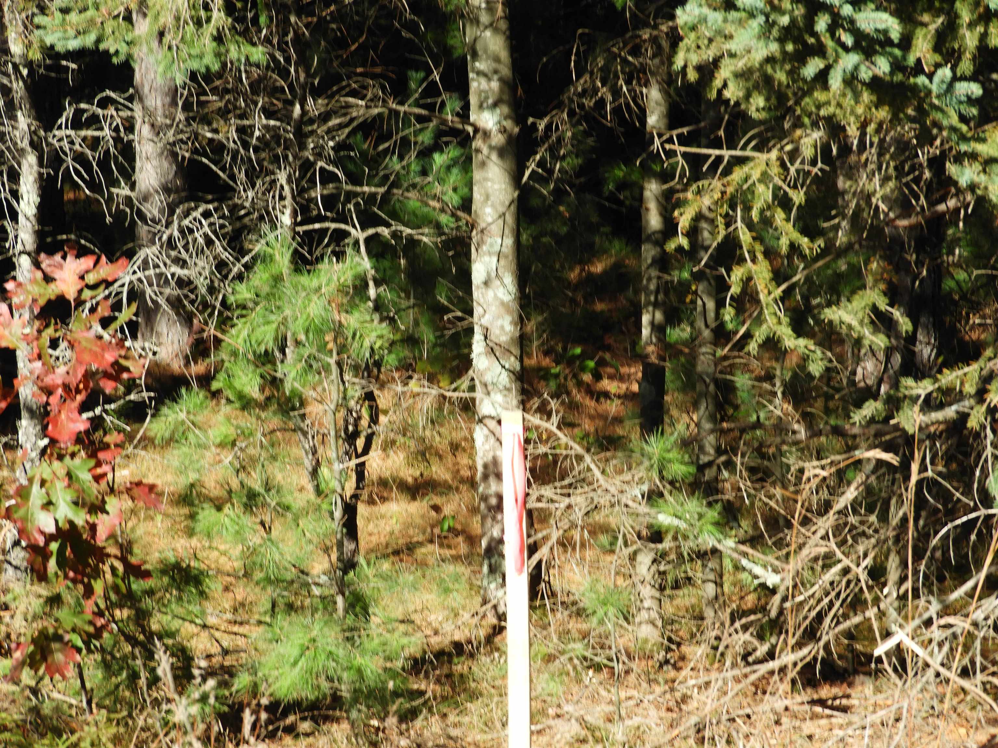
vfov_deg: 11.0
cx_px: 499
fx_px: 3892
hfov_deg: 14.6
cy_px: 374
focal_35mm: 135
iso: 100
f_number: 5
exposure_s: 1/250
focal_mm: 24.2
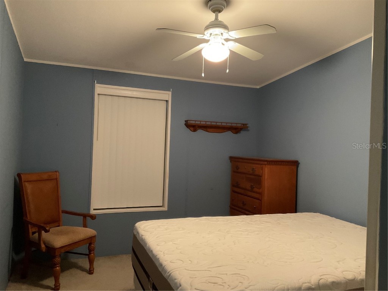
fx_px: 325
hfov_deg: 61.7
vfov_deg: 48.2
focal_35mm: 29
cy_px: 146
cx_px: 194
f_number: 1.8
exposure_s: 1/30
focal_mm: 3
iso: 320
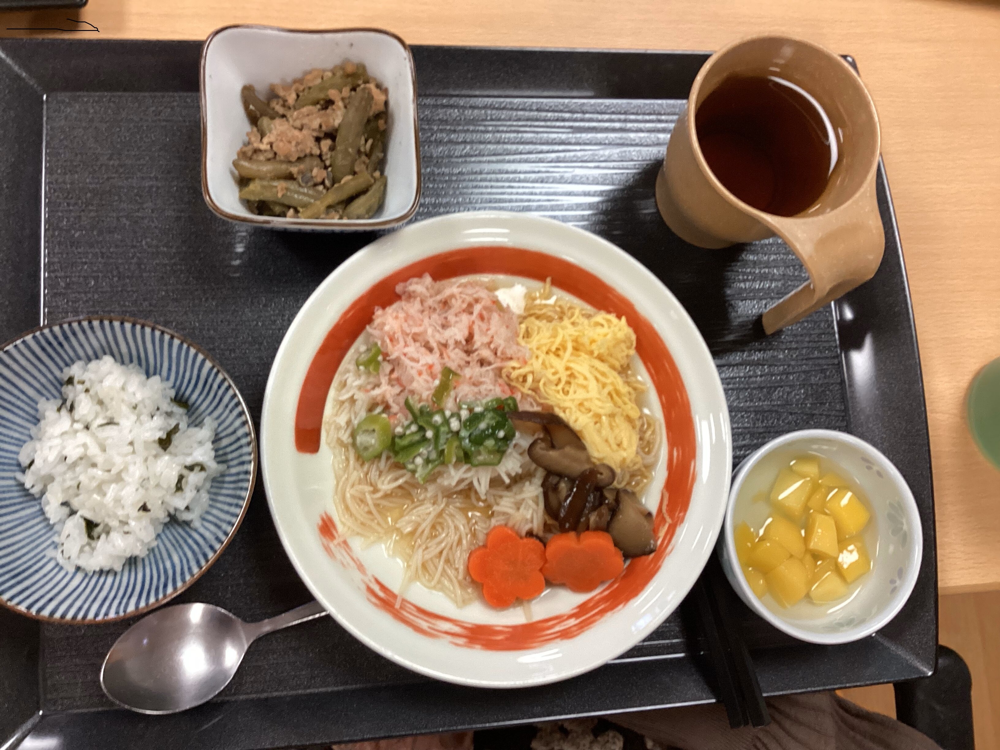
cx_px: 500
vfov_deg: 45.4
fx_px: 896
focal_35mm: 31
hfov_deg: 58.4
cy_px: 375
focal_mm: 3.3
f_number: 2.4
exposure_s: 1/60
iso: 125
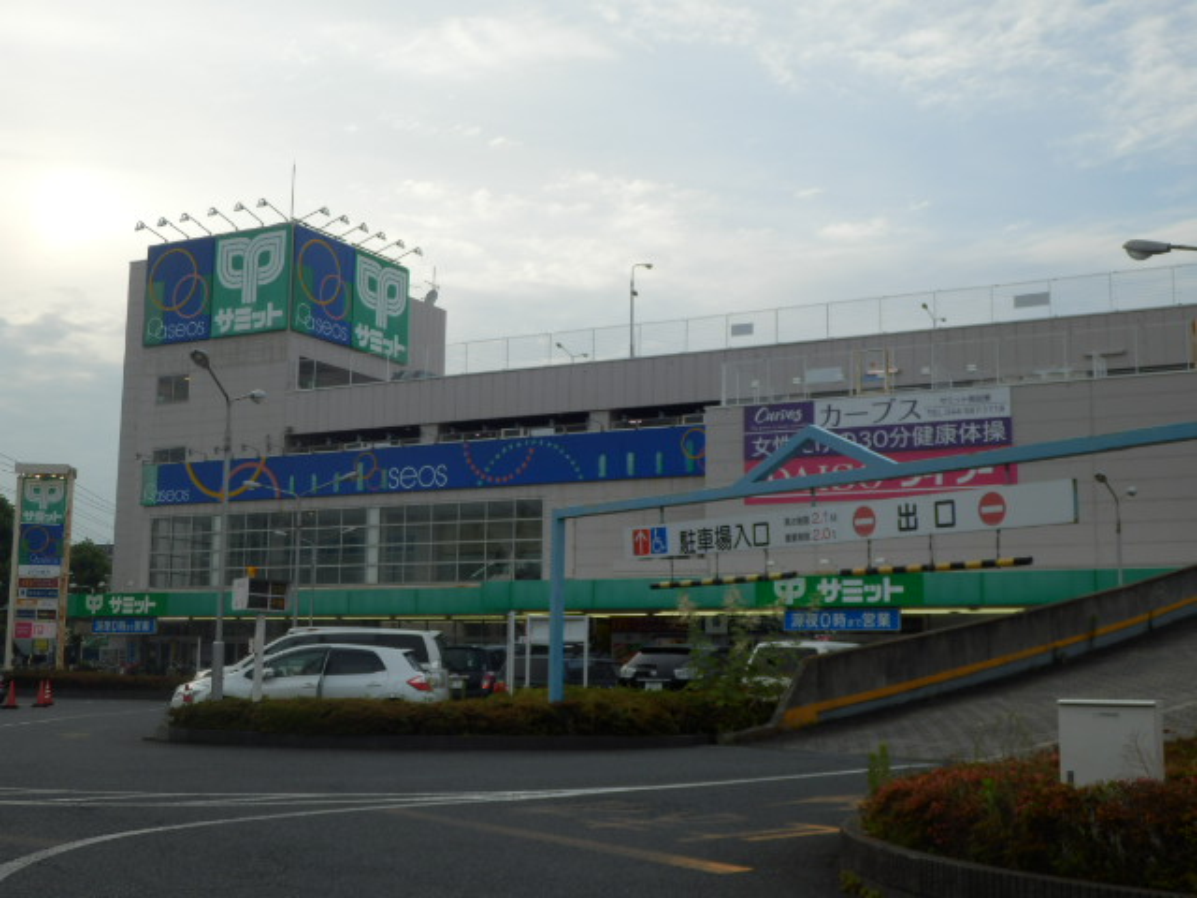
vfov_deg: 28.6
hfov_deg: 37.5
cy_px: 449
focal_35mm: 51
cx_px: 598
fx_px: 1764
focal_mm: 9.1
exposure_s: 1/400
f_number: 4.4
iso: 80
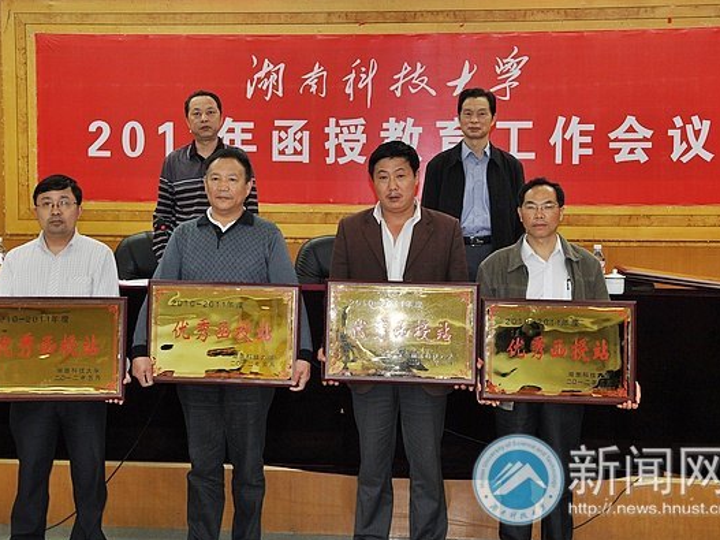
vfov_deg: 31.5
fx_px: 957
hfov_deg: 41.2
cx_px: 351
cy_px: 272
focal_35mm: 46
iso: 640
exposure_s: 1/60
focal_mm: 28
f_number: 4
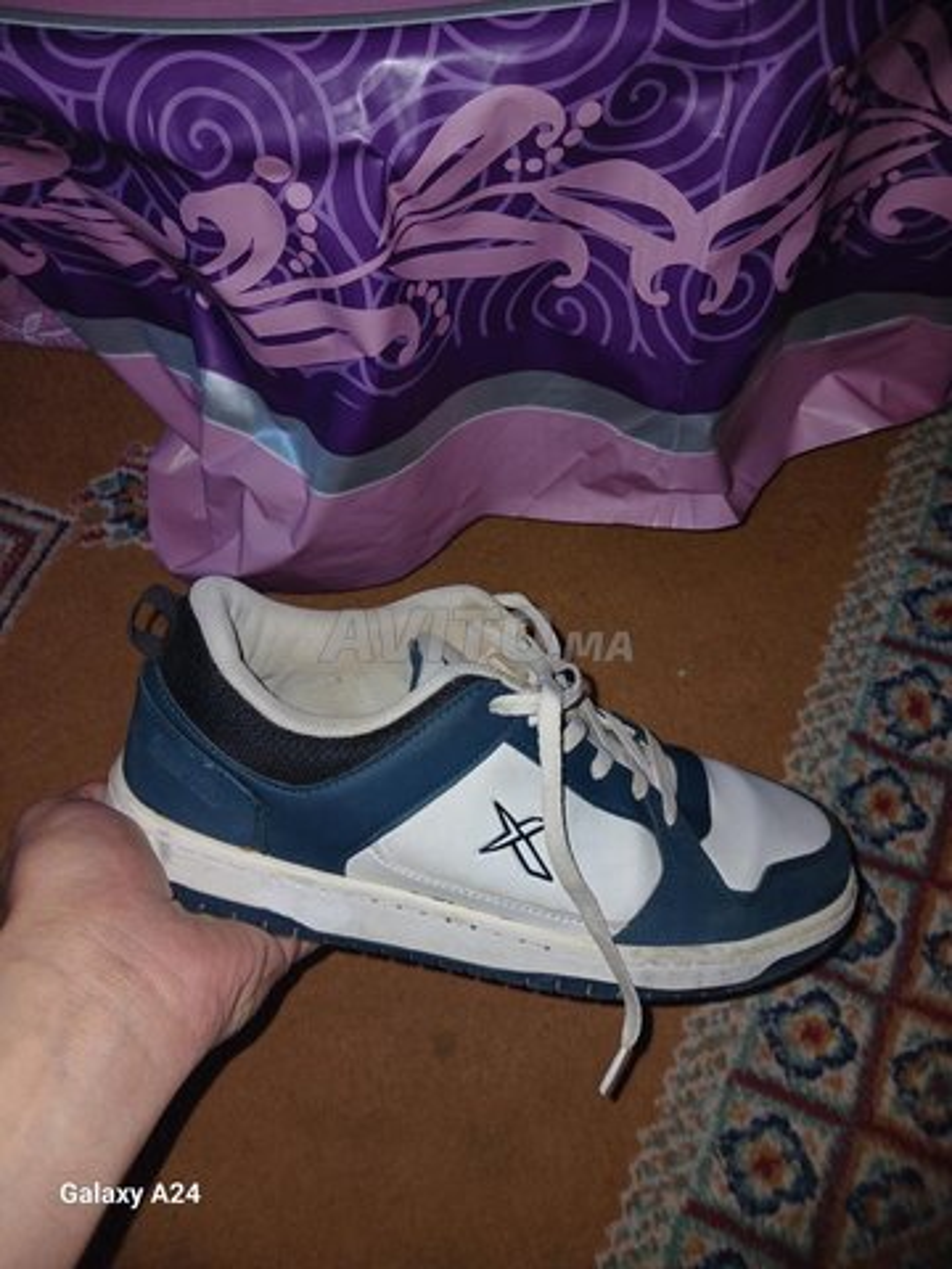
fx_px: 990
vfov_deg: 65.3
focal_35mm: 27
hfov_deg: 51.4
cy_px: 634
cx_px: 476
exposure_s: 1/50
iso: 64
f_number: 1.8
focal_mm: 4
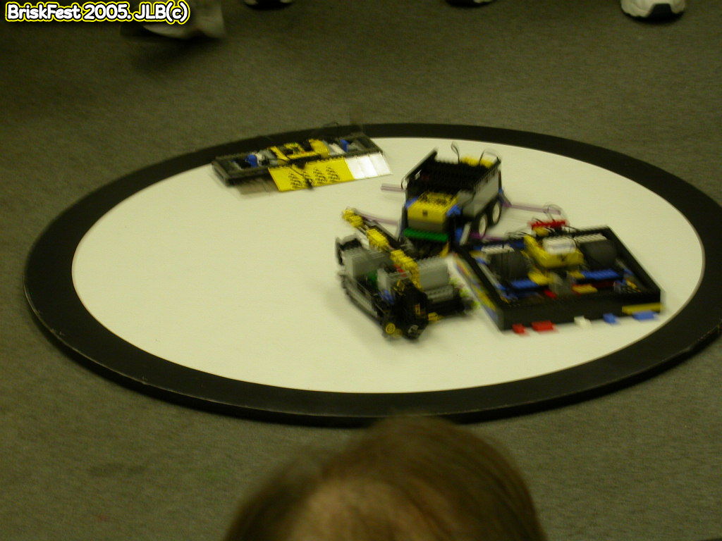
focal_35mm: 149
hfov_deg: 13.3
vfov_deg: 10.0
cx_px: 361
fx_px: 3108
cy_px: 270
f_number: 5
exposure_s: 1/7.9
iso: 100
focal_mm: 30.8
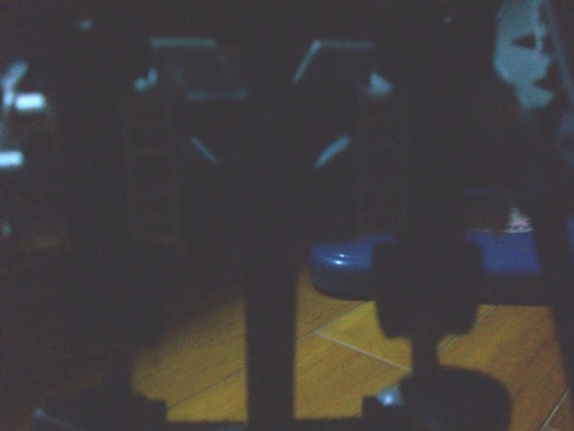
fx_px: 531
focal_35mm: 32
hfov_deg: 56.8
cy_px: 216
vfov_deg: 44.2
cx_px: 287
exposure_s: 1/8
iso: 160
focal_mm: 5.7
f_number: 2.8
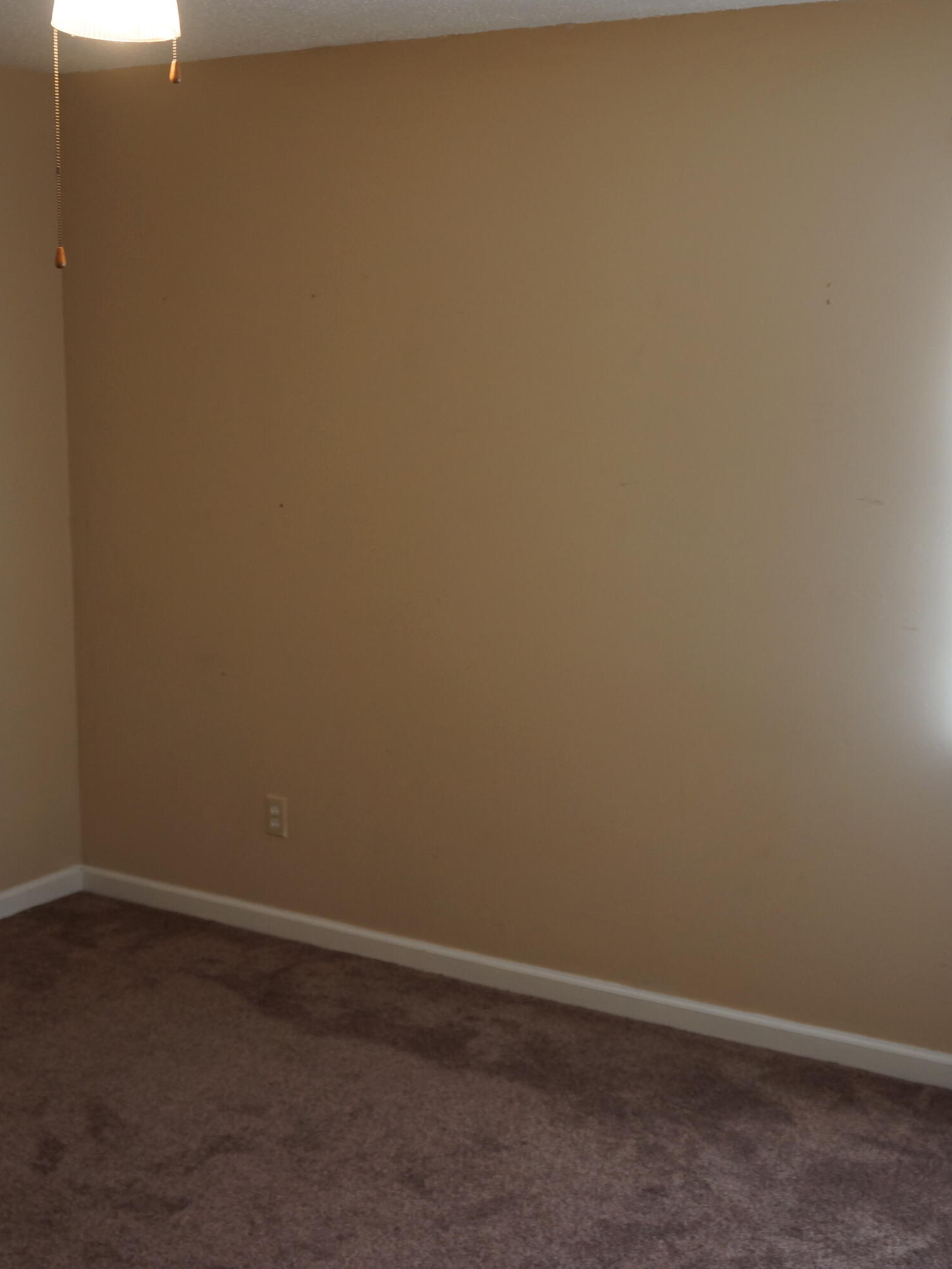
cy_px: 631
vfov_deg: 42.1
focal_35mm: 45
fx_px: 1650
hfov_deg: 32.1
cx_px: 567
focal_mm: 21
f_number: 4
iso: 250
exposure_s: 1/60
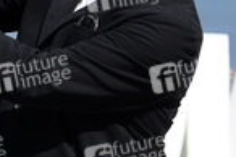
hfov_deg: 9.5
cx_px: -15
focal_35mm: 216
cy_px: 34
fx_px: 1414
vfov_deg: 6.3
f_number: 3.5
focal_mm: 70
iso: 200
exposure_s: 1/3200
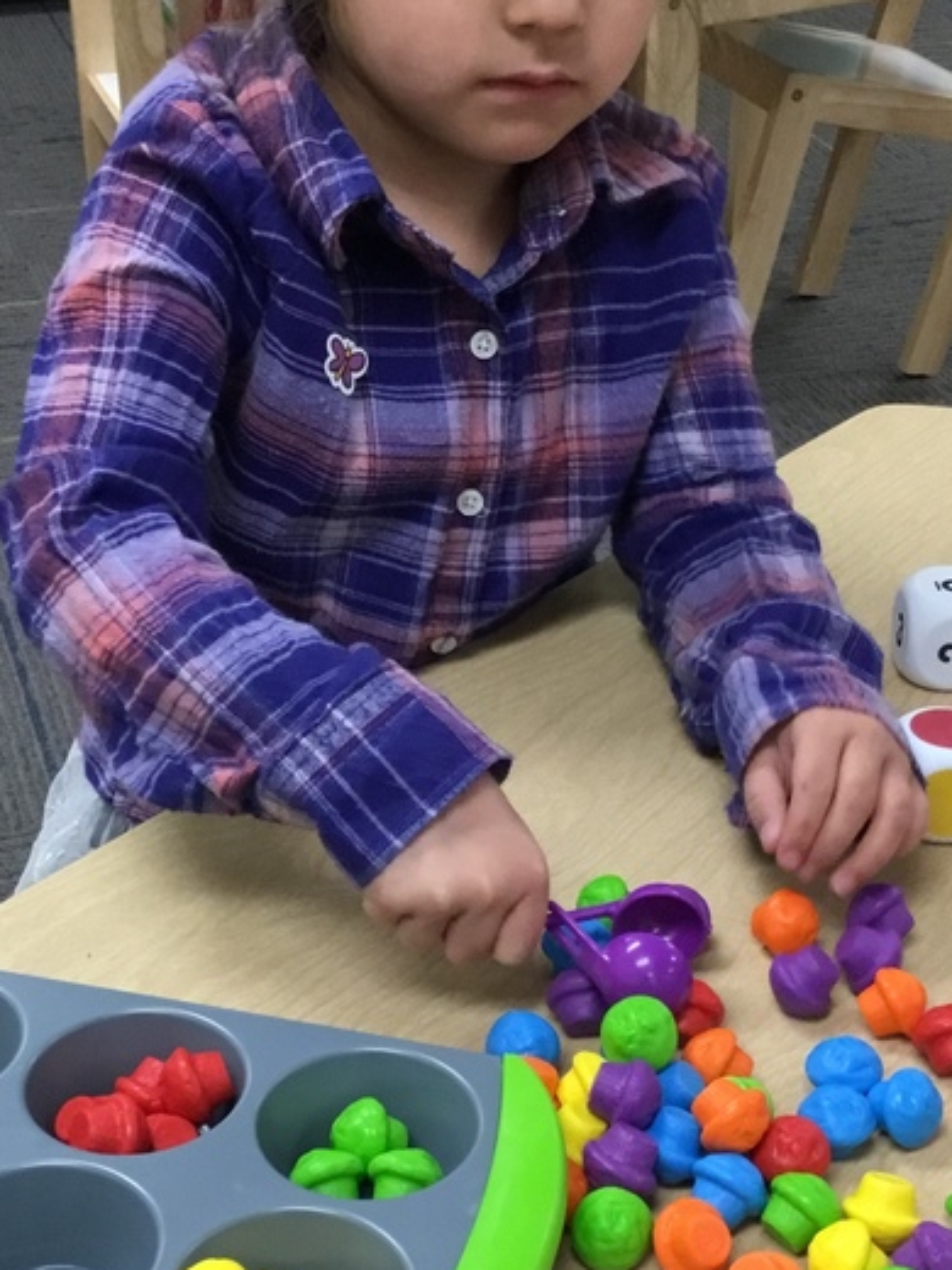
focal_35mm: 61
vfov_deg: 31.4
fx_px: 2237
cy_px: 852
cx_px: 498
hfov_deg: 24.0
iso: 125
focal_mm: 3.3
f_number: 2.4
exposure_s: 1/30
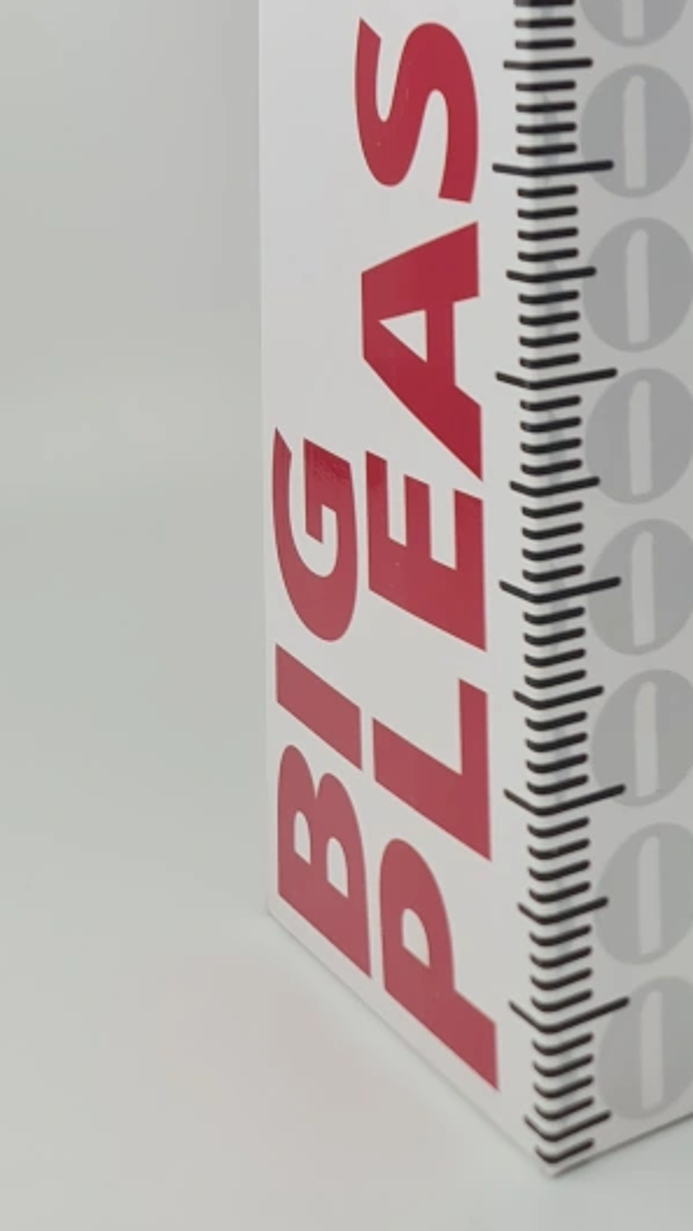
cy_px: -128
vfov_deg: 30.2
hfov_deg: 18.6
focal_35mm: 62
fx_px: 2022
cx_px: 796
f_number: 1.8
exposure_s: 1/259
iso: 50
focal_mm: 7
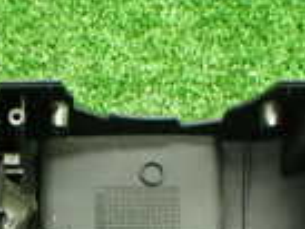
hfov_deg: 14.8
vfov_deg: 10.9
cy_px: 351
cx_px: -7
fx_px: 1155
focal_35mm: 131
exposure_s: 1/80
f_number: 2.3
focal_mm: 5.4
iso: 800
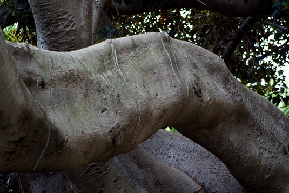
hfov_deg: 12.6
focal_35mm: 164
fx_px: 1313
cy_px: 96
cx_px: 149
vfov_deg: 8.4
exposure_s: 1/60
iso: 100
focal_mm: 105
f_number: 4.5
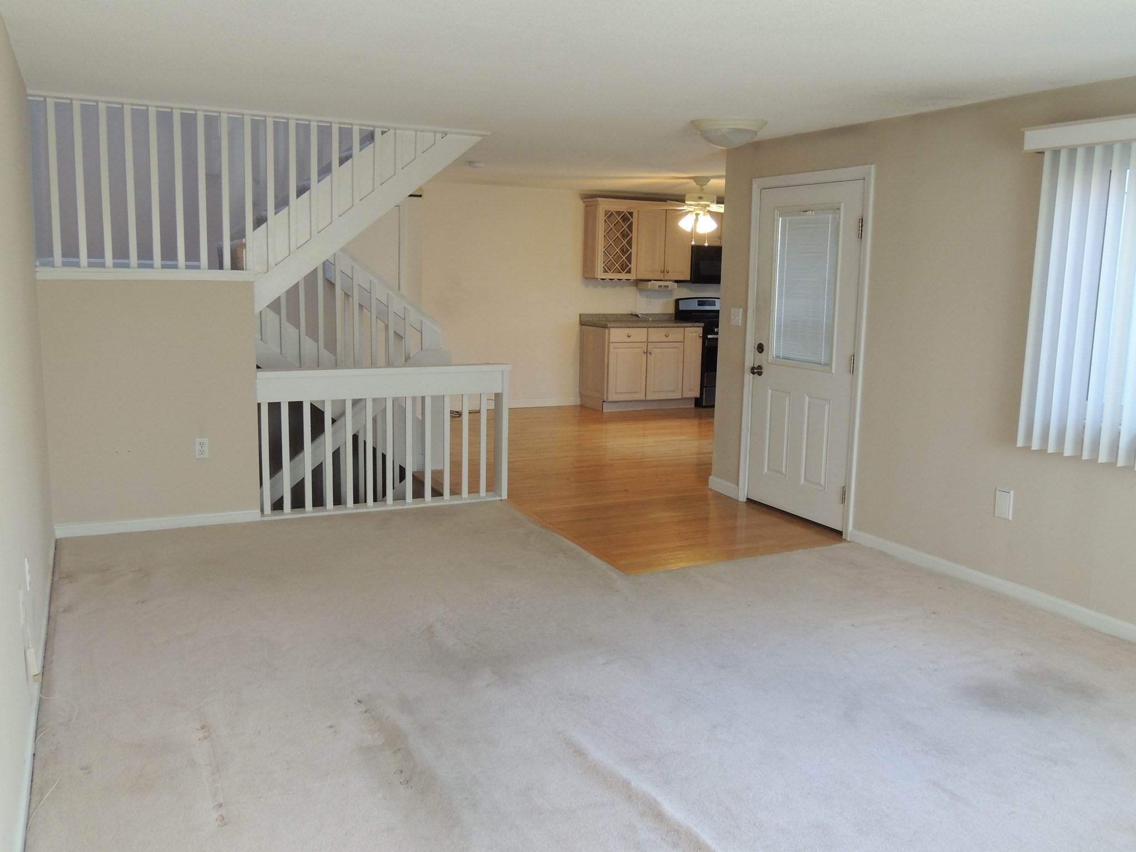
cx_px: 568
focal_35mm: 30
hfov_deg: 60.0
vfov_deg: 46.8
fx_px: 985
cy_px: 426
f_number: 3.1
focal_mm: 5.3
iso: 320
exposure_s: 1/30
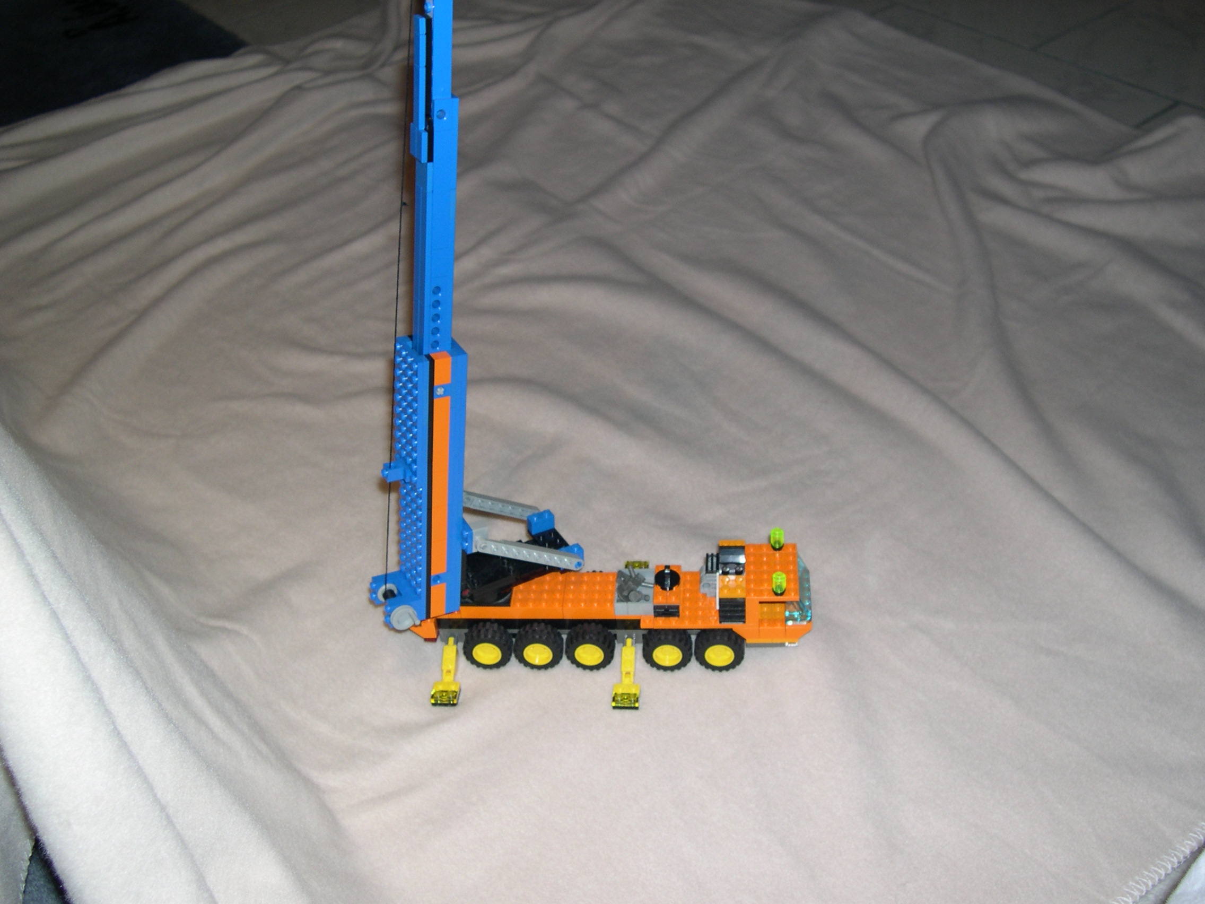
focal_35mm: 38
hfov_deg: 49.0
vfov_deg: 37.7
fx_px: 1323
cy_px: 452
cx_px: 602
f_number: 2.8
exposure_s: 1/60
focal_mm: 8
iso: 100
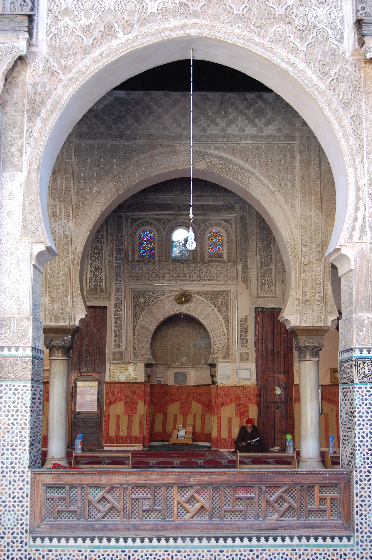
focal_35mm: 46
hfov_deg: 28.9
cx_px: 186
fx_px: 722
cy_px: 280
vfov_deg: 42.4
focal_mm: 31
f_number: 4.5
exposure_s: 1/80
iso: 400
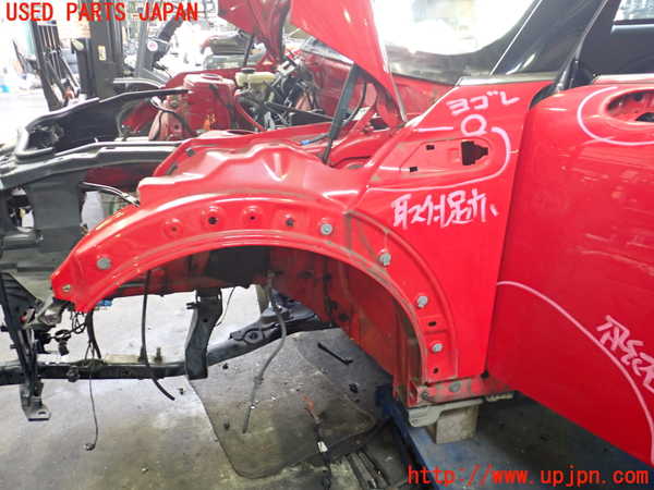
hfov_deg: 60.0
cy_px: 245
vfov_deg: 46.8
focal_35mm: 30
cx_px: 327
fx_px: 567
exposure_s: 1/30
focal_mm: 5.4
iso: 320
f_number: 2.3
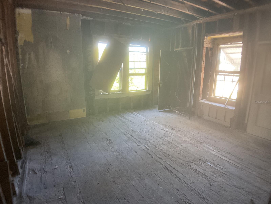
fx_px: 227
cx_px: 136
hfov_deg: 61.7
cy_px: 102
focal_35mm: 29
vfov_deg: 48.2
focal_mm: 3
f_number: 1.8
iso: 250
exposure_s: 1/60
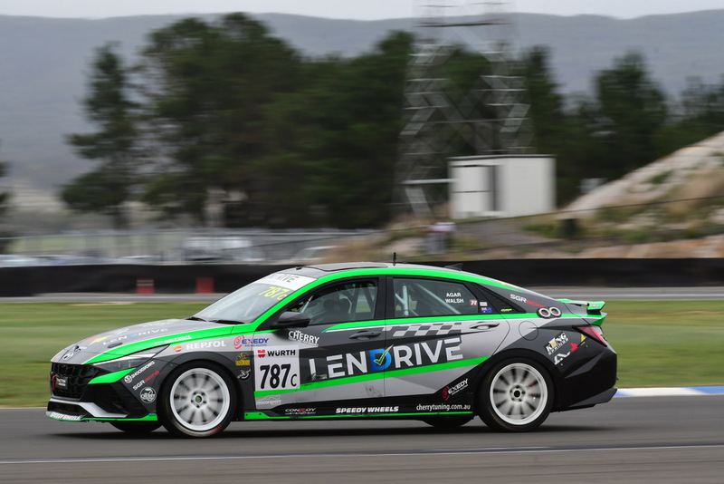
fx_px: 6035
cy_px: 242
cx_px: 362
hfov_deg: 6.9
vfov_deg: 4.6
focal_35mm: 300
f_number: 14
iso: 500
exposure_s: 1/200
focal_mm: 200
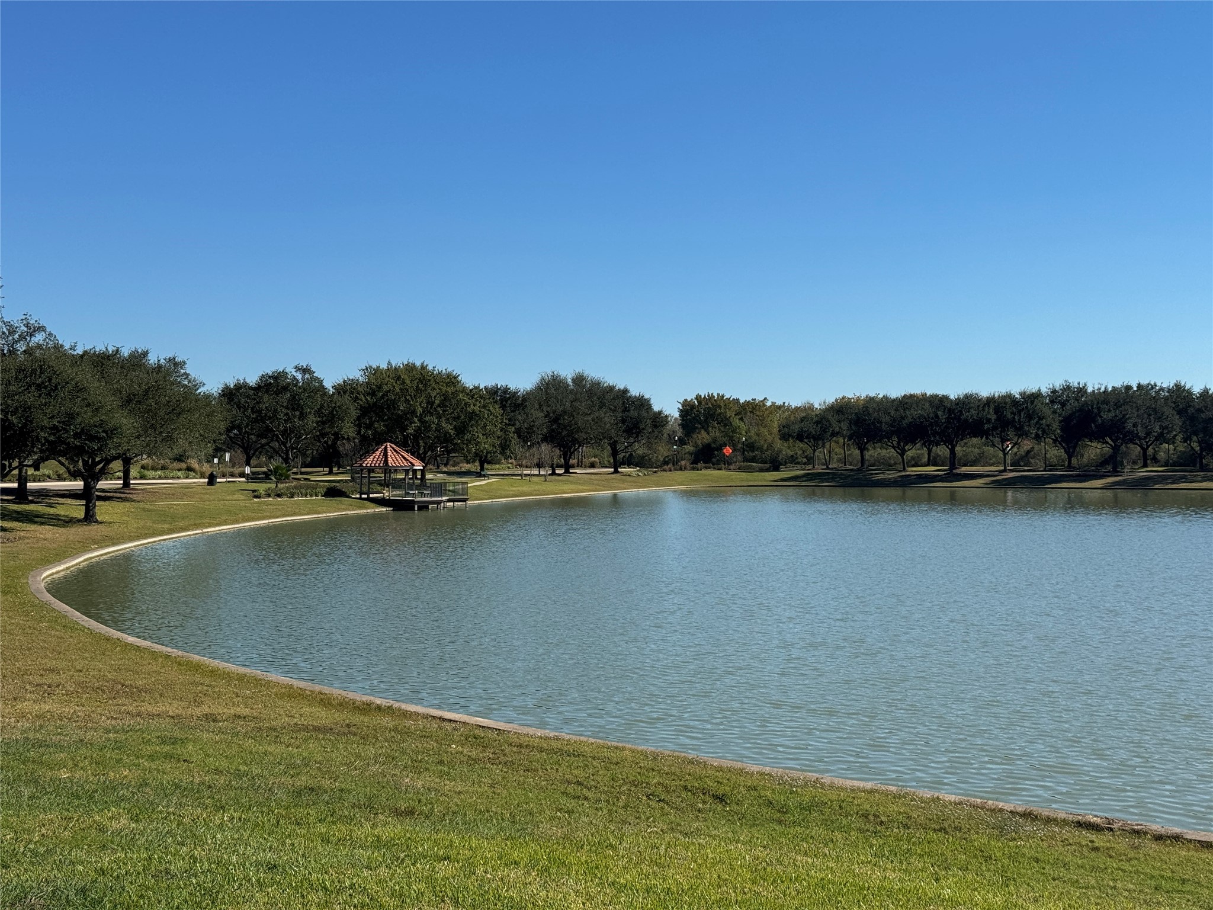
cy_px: 455
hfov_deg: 39.7
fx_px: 1682
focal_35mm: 48
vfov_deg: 30.3
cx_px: 606
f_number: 1.78
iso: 64
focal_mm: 6.76
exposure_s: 1/7092
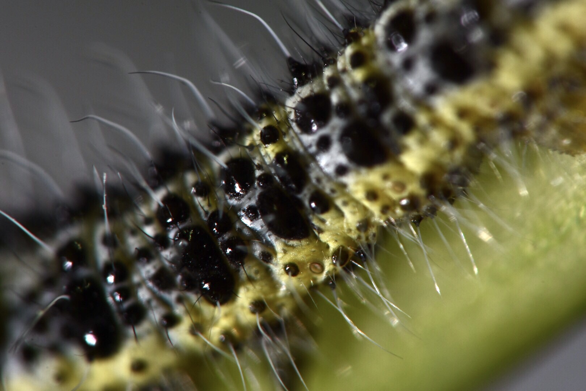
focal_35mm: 158
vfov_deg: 8.7
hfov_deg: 13.0
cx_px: 293
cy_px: 196
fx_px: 2564
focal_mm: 105
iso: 160
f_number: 25
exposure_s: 1/60
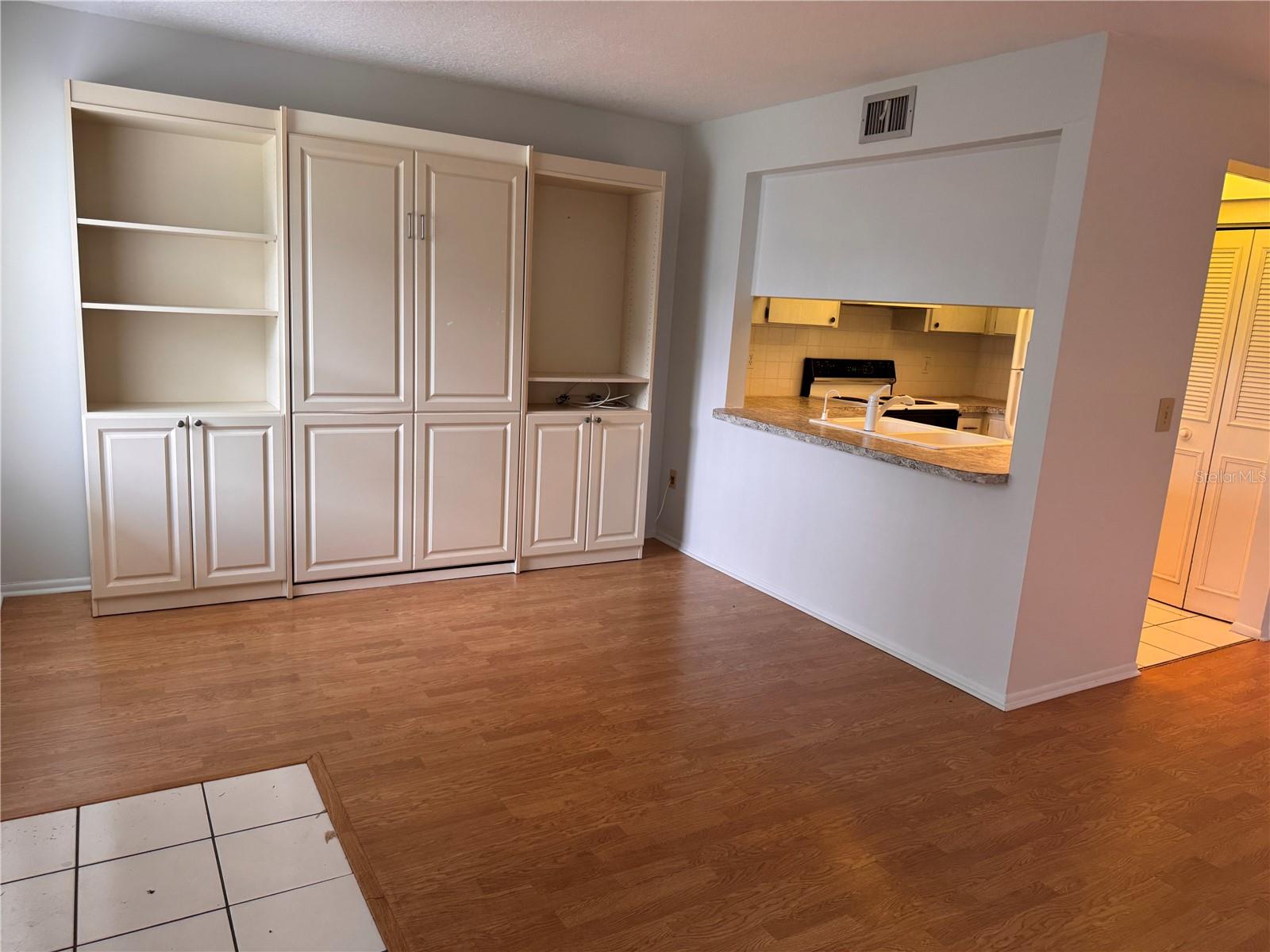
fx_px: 881
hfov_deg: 71.6
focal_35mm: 24
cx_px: 635
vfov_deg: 56.8
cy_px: 476
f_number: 1.78
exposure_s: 1/120
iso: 125
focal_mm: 6.76
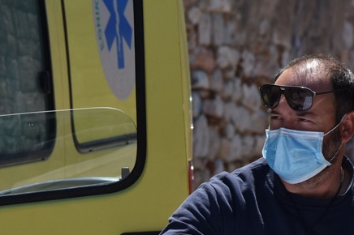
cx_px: 153
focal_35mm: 504
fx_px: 4952
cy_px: 230
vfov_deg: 2.7
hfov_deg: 4.1
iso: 320
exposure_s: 1/1250
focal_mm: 122
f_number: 9
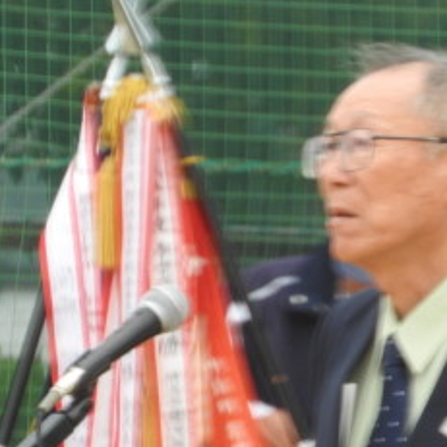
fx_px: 20161
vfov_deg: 1.3
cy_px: 387
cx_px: 284
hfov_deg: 1.3
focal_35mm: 1380
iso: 200
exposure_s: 1/250
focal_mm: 107.5
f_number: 5.6
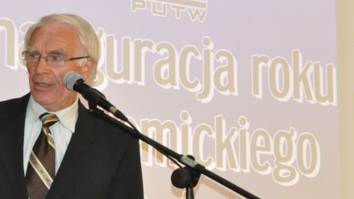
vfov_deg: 5.0
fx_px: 2281
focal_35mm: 243
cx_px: 121
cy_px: 153
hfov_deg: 8.9
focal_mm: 85
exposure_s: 1/160
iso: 3200
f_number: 9
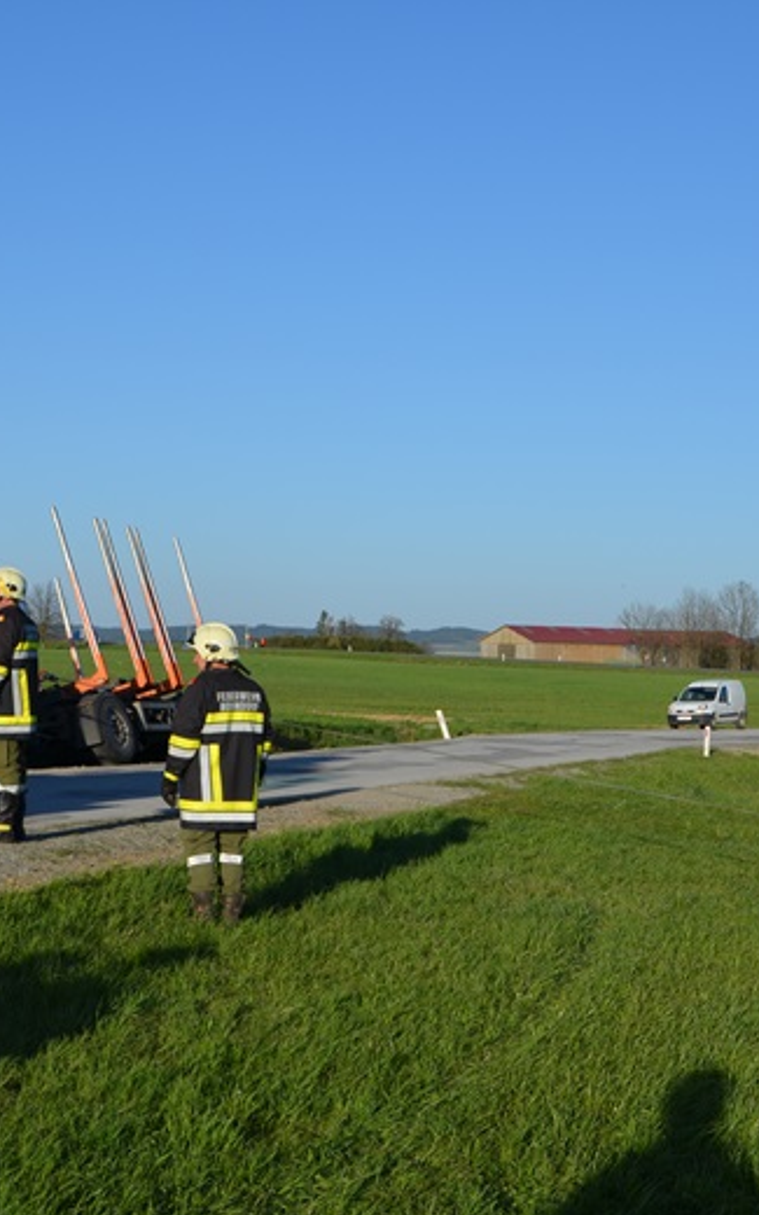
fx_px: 2019
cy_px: 615
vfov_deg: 33.5
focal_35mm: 61
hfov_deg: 21.3
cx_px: 378
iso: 100
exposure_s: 1/320
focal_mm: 26
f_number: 9
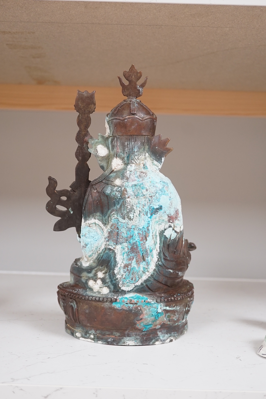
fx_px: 499
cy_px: 200
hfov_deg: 29.9
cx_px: 133
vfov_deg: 43.6
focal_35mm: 45
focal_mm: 30
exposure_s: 1/60
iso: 640
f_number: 3.5
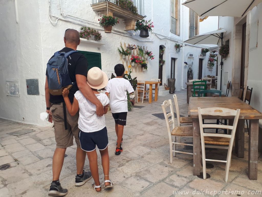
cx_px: 131
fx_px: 204
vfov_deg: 51.4
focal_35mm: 27
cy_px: 98
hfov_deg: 65.3
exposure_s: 1/159
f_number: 1.9
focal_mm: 3.6
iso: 40
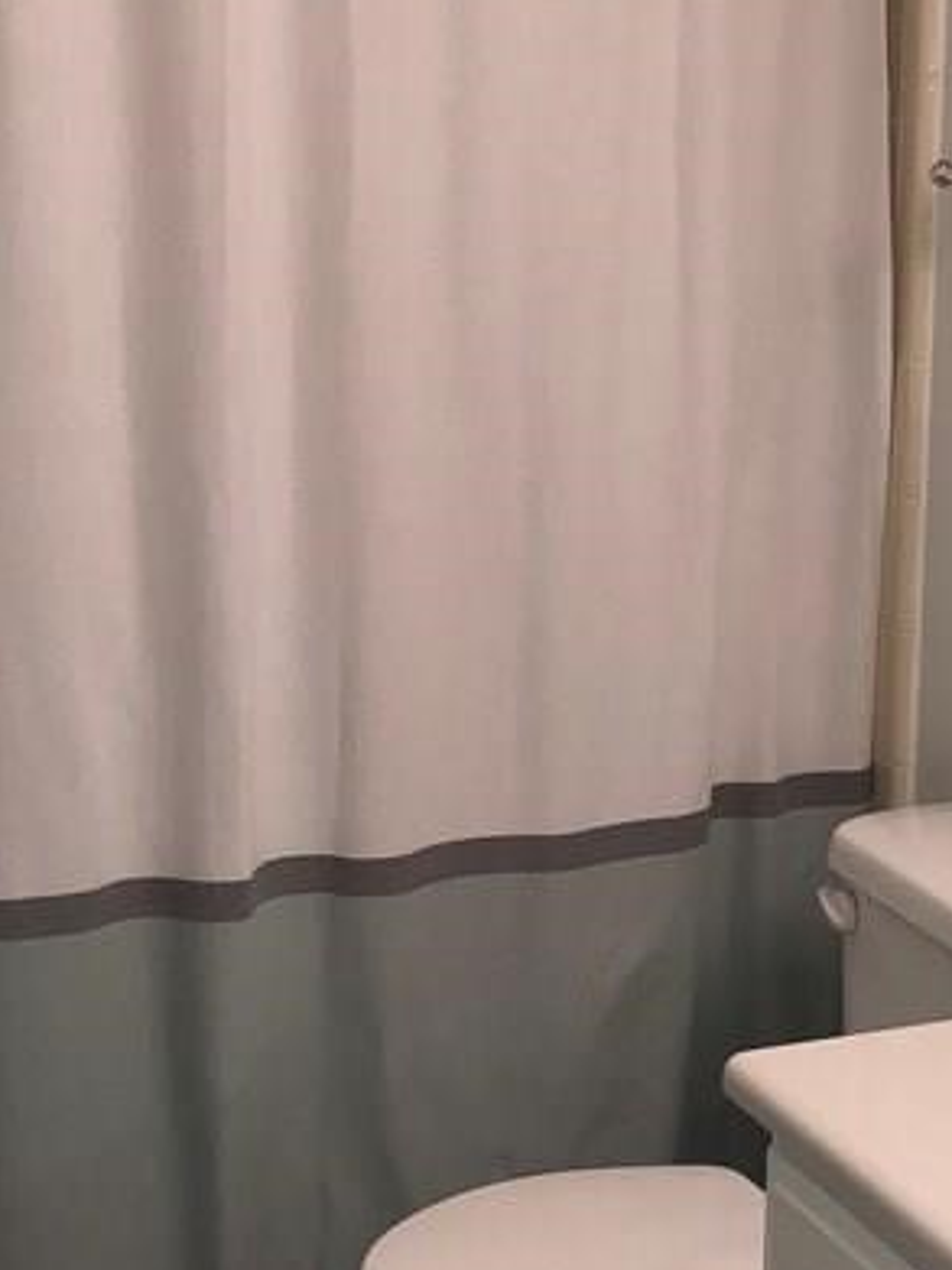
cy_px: 585
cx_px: 1088
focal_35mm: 76
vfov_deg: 25.7
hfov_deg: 18.5
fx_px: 2788
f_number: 1.8
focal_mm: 3.99
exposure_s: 1/120
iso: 80
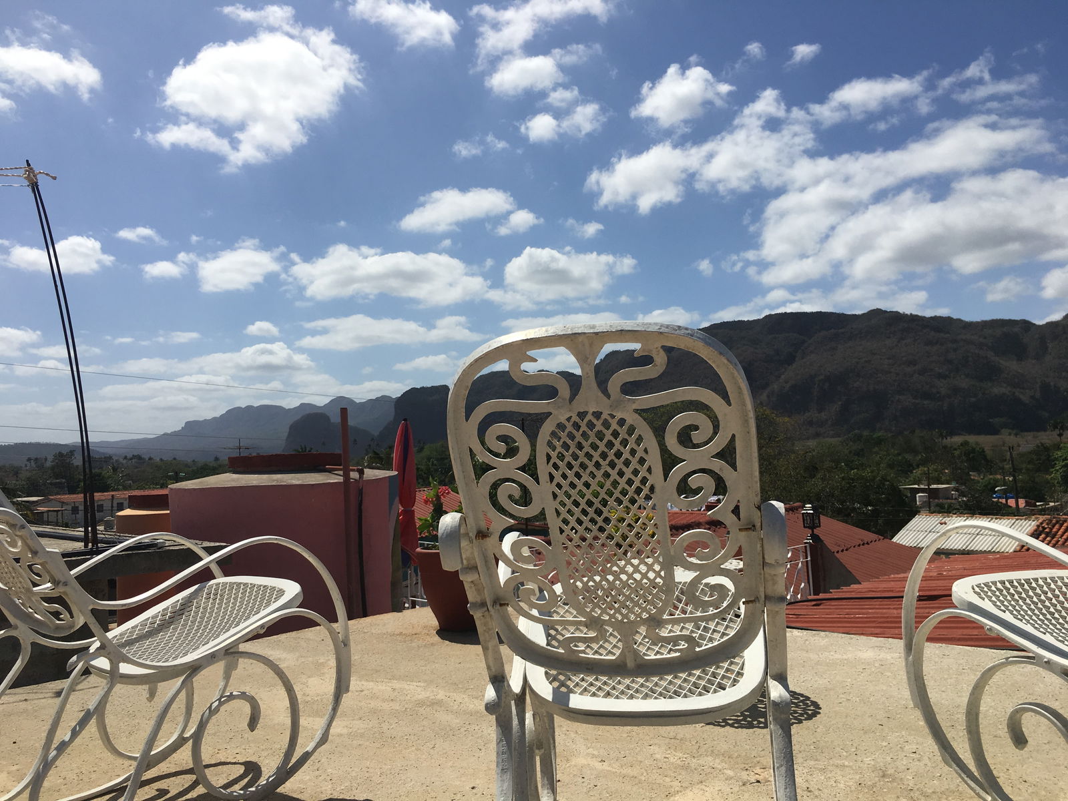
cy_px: 400
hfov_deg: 61.7
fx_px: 895
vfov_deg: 48.2
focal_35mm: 29
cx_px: 534
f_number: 2.2
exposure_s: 1/4274
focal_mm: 4.15
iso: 25
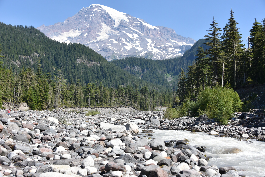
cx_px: 132
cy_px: 88
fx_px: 353
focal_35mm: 48
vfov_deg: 28.1
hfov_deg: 41.1
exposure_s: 1/250
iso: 100
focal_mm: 48
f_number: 8
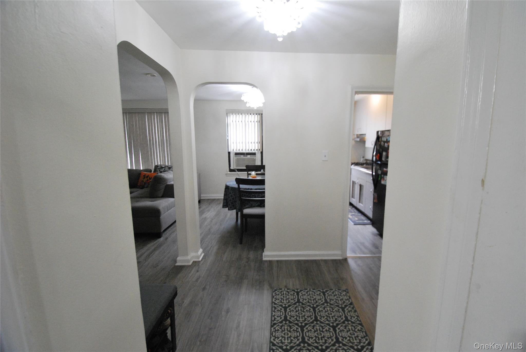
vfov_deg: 77.5
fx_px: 219
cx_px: 263
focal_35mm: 15
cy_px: 176
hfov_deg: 100.3
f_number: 6.3
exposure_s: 1/30
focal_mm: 10
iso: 1600
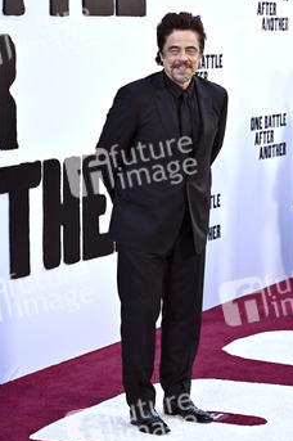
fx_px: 1297
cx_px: 168
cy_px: 231
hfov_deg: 12.9
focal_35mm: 106
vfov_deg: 19.3
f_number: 5
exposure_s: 1/320
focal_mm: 91
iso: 800
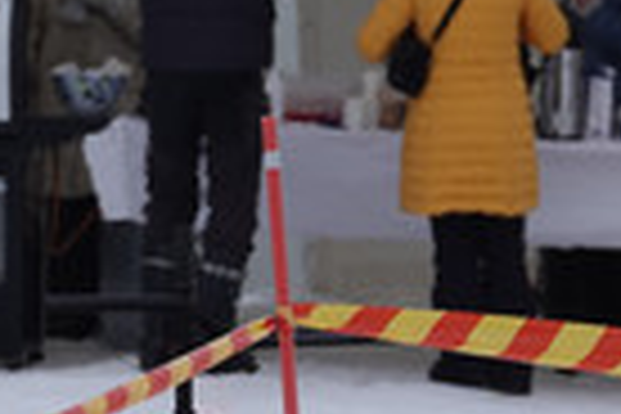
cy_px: 270
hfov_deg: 4.0
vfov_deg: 2.6
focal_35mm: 520
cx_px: 86
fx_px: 8969
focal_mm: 58.29
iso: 100
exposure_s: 1/400
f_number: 4
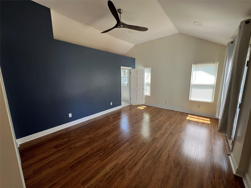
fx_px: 94
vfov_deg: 89.9
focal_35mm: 13
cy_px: 94
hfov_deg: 106.2
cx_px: 126
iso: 100
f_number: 1.8
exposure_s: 1/99
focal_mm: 1.57
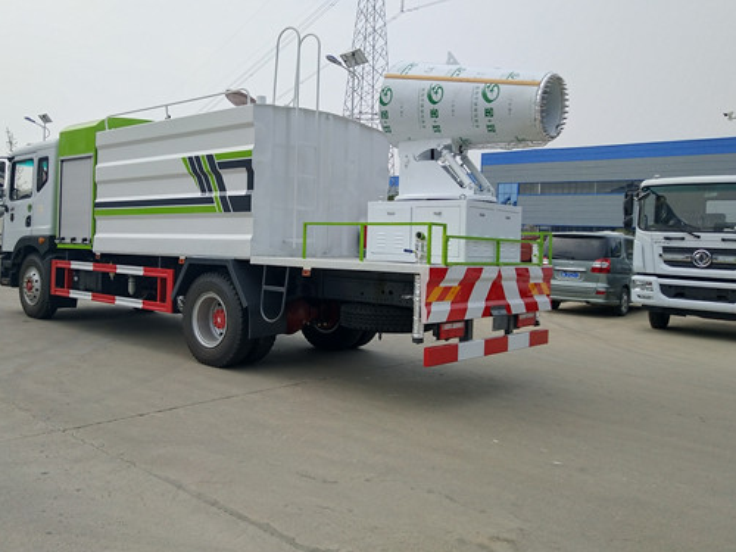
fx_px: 765
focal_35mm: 36
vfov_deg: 39.6
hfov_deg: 51.2
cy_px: 237
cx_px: 311
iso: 50
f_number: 1.8
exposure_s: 1/3838
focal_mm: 3.95
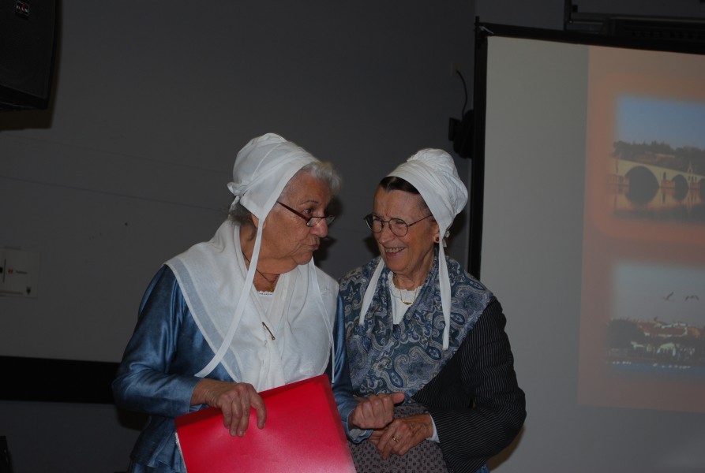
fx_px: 1472
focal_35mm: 75
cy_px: 236
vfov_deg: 18.3
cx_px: 352
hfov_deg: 26.9
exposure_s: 1/60
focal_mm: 50
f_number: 5.6
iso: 200
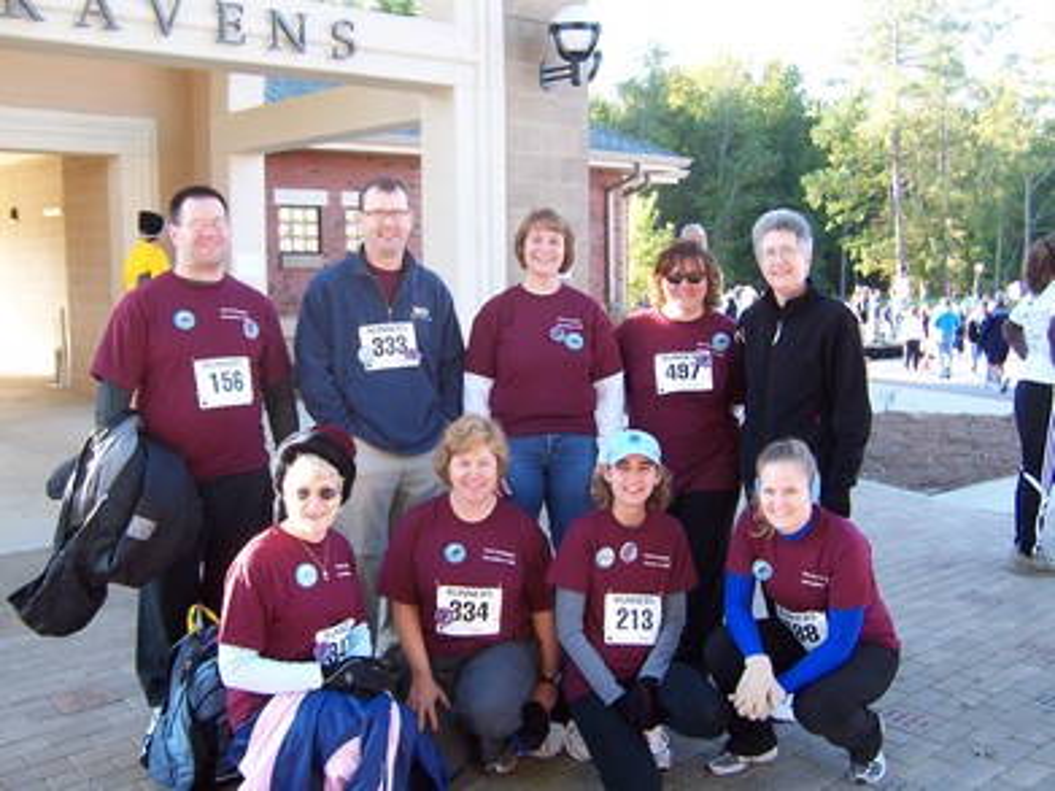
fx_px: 1097
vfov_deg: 39.6
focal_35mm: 36
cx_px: 528
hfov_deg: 51.4
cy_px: 396
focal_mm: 5.6
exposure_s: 1/90
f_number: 2.8
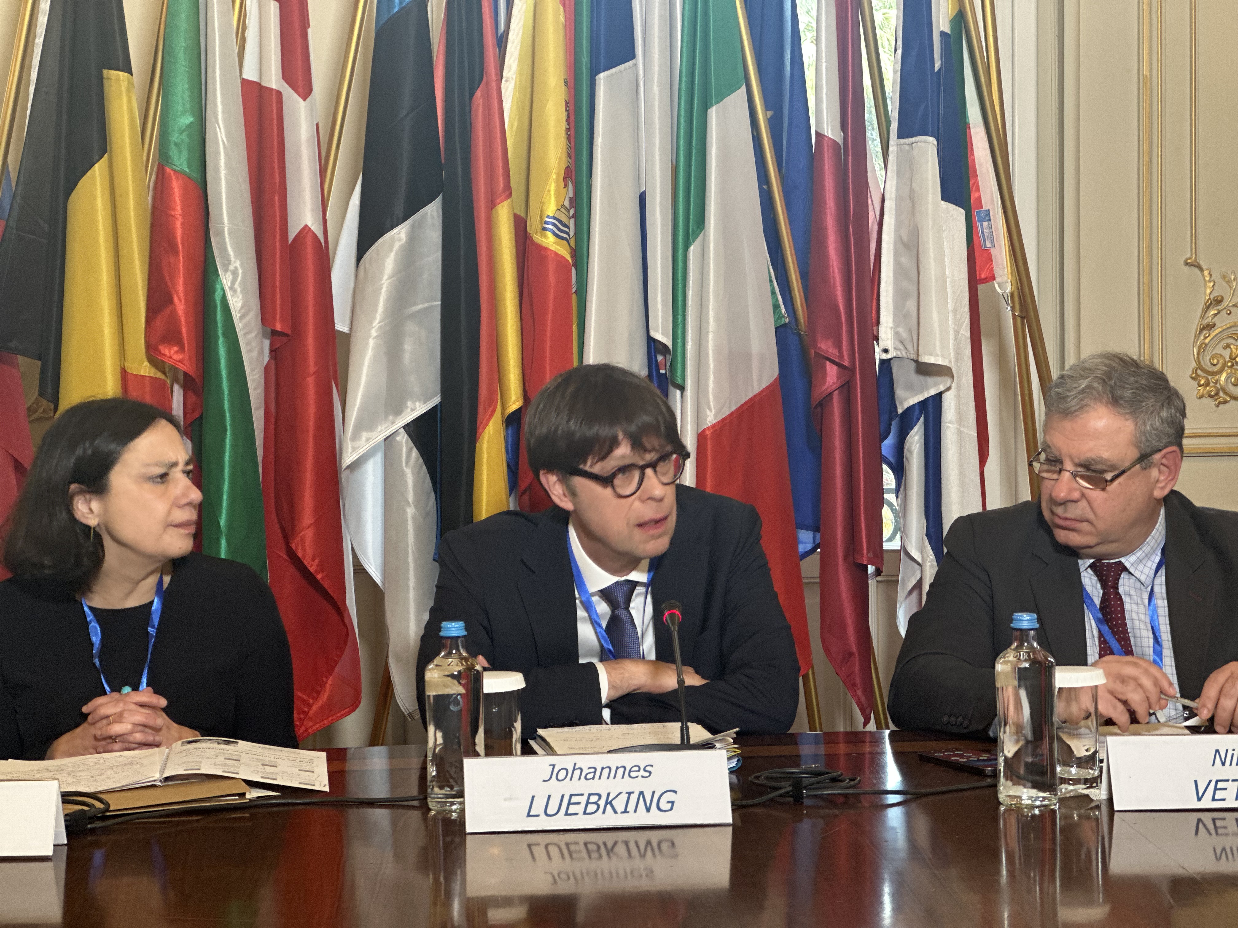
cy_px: 464
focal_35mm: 77
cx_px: 619
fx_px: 2754
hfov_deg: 25.3
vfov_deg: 19.1
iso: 200
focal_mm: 9
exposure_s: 1/33
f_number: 2.8
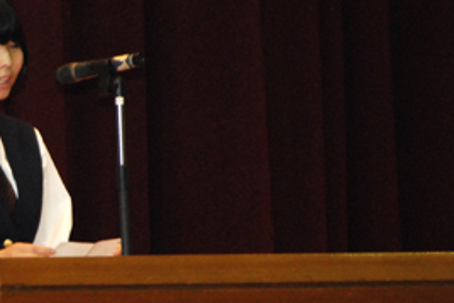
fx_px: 12731
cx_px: 2
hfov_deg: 2.0
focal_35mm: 1009
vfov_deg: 1.4
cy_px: 212
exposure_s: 1/60
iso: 1600
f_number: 6.3
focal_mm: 300
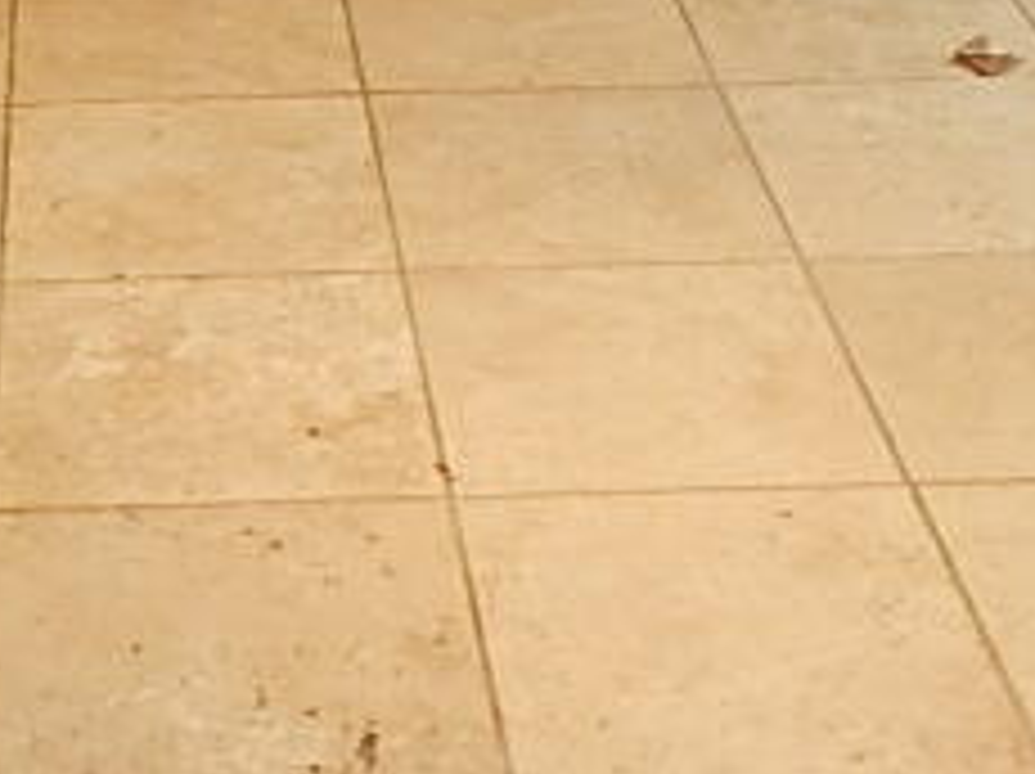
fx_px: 2927
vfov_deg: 13.3
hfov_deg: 19.7
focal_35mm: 98
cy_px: -698
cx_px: 144
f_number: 3
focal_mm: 4
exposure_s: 1/40
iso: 125
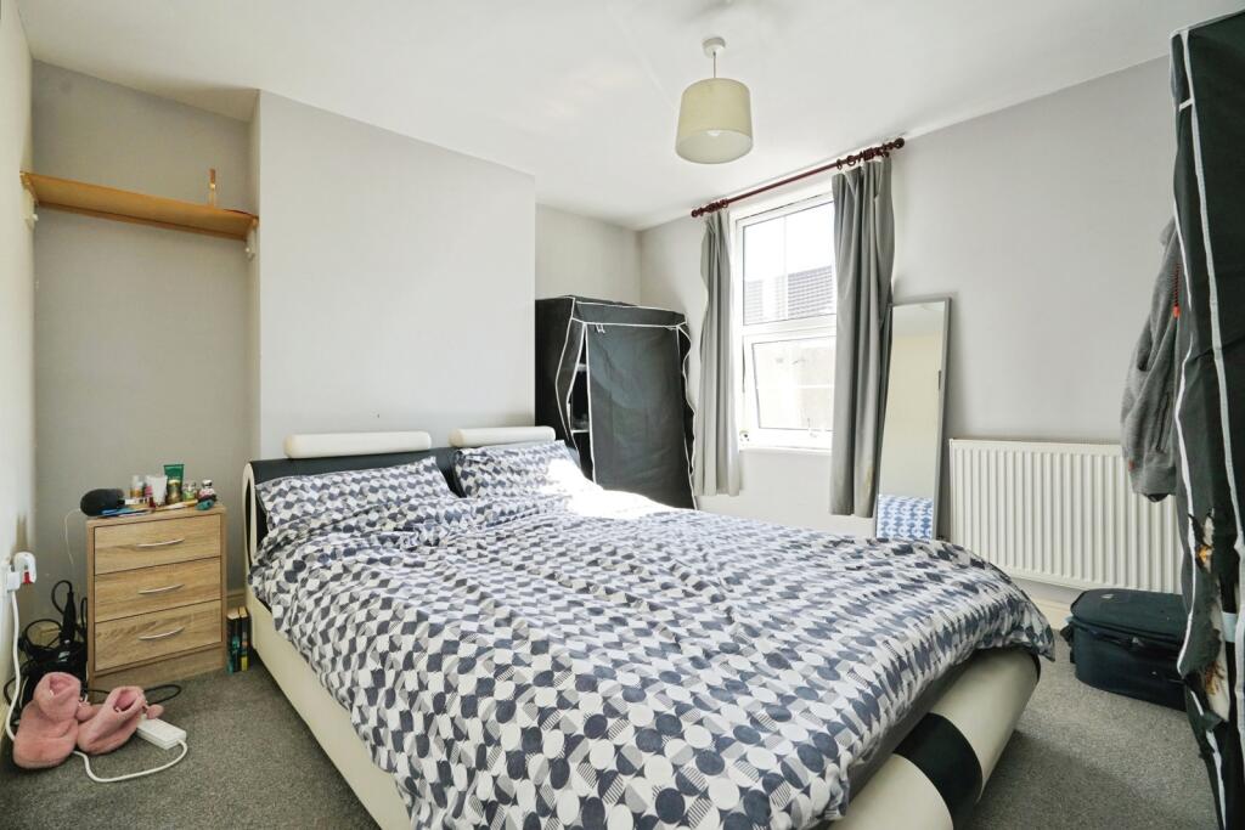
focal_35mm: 16
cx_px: 622
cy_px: 415
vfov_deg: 73.8
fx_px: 553
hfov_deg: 96.7
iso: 1250
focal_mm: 16
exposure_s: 1/250
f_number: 7.1
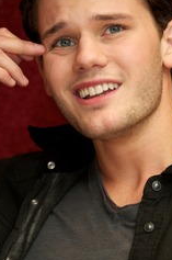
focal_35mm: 389
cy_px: 125
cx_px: 105
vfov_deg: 5.3
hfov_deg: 3.5
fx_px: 2800
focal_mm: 230
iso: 1000
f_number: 5.6
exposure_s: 1/60
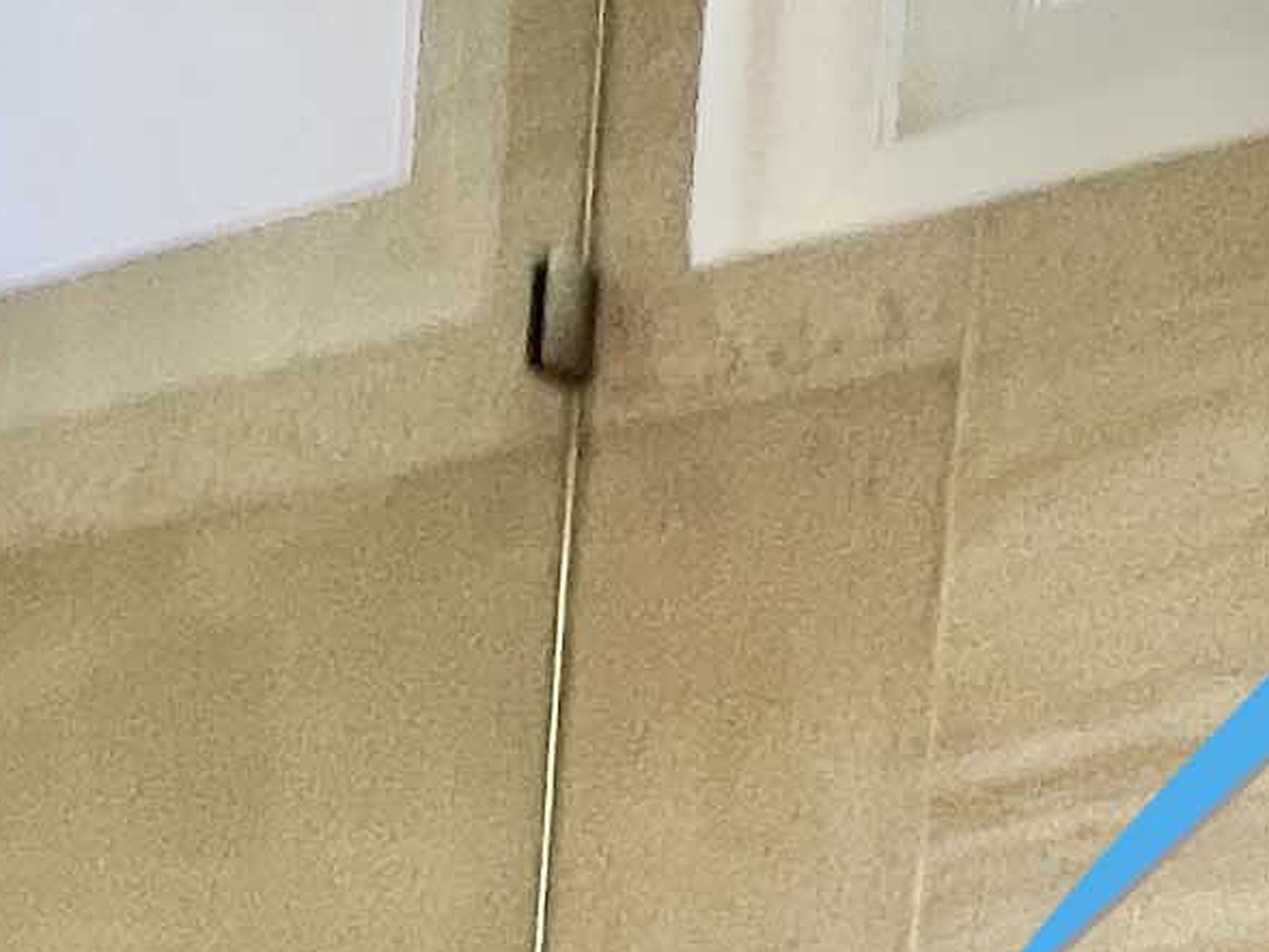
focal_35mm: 89
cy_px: 2012
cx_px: -1235
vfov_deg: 13.7
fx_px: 3263
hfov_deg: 16.8
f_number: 1.8
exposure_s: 1/30
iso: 64
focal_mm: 1.57
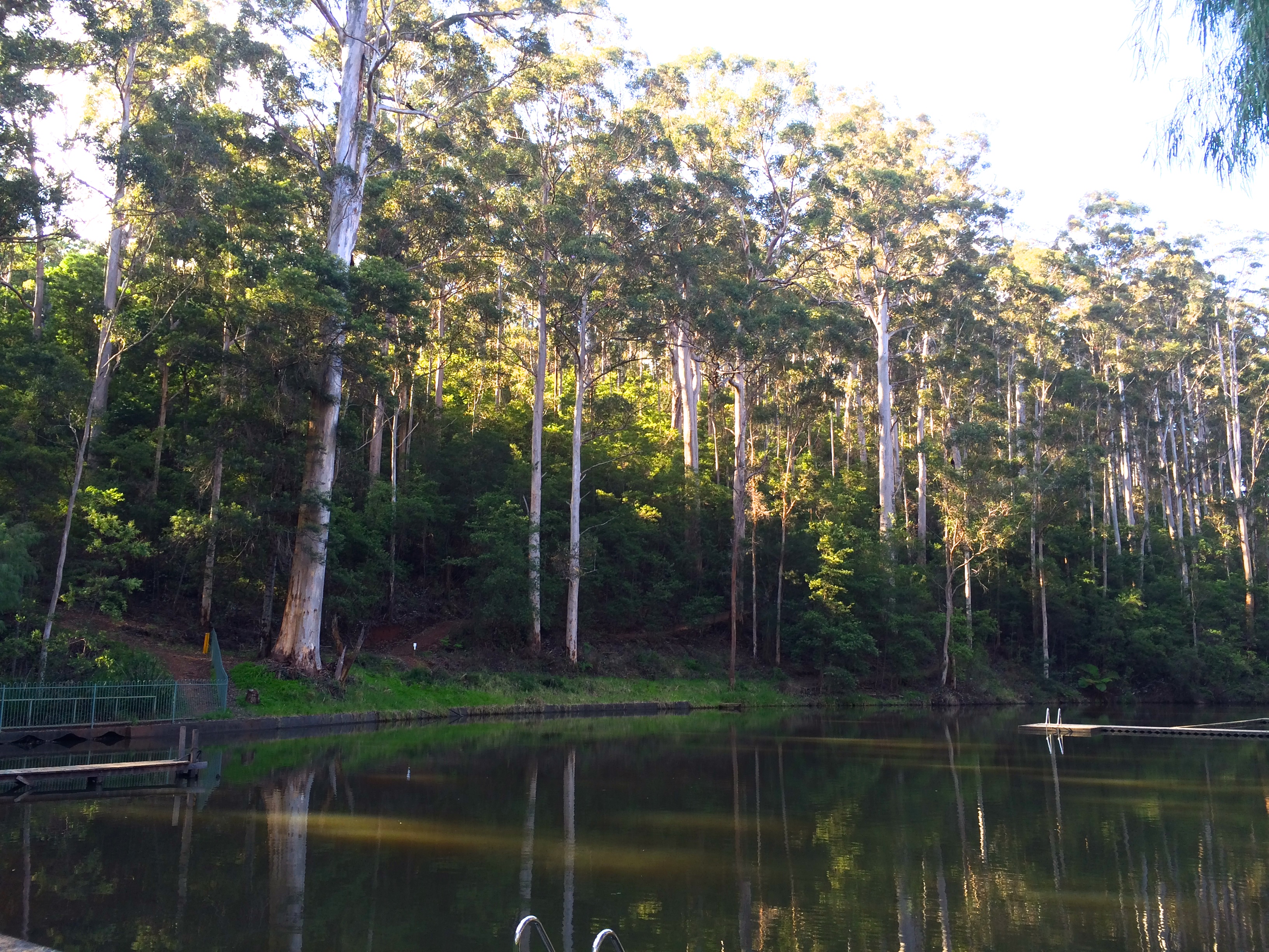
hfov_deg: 60.0
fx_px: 1100
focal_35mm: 30
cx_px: 634
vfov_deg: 46.8
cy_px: 476
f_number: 2.2
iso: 50
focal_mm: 4.12
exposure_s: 1/120
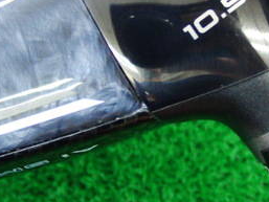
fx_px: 715
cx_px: 188
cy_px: 61
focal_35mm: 92
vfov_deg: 16.0
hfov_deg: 21.2
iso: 400
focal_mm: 6.42
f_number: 3.6
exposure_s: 1/25
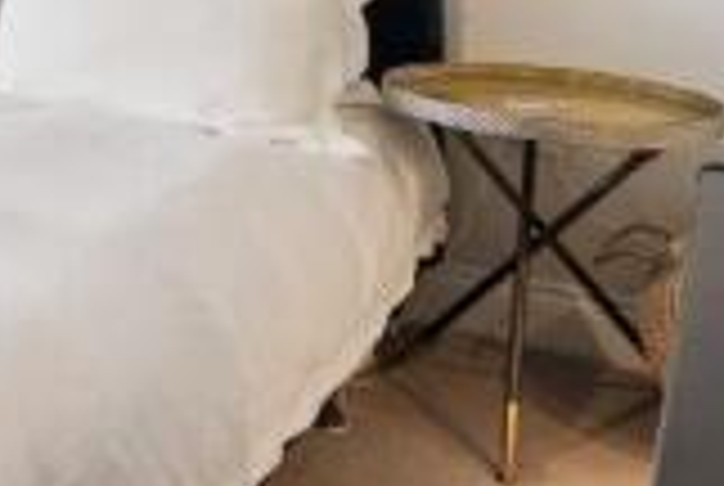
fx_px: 1310
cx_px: -380
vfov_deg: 19.2
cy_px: -173
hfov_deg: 24.0
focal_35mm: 65
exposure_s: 1/10
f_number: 8
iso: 640
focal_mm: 16
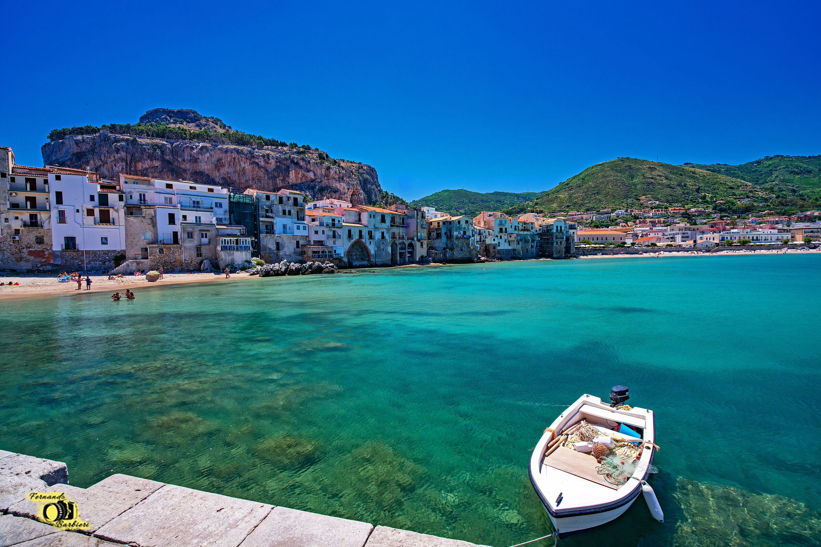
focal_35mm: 15
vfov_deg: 77.3
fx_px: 342
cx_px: 410
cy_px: 274
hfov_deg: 100.4
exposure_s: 1/125
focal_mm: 15
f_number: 9
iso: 100
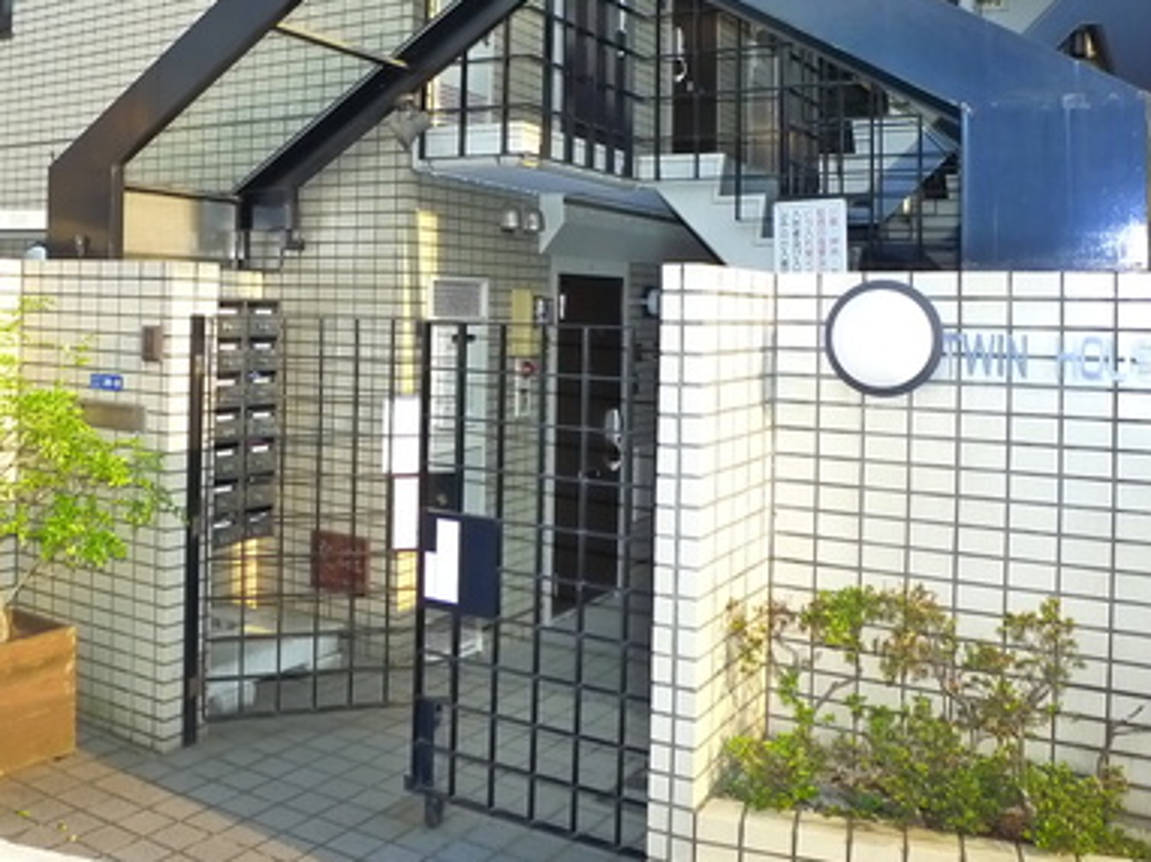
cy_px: 273
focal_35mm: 44
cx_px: 422
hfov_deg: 42.6
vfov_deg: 32.5
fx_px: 1462
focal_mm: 5.1
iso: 400
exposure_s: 1/320
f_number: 2.8
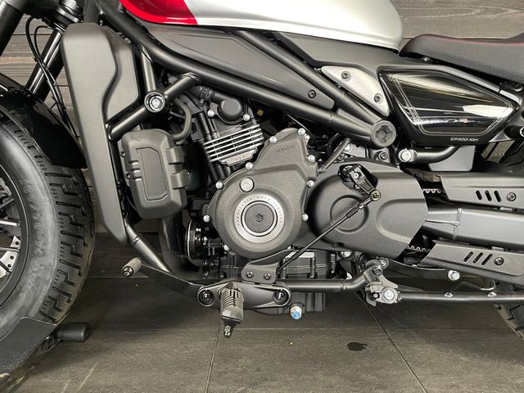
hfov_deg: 67.3
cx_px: 262
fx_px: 394
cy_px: 196
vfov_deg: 53.1
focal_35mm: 26
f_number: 1.6
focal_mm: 4.2
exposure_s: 1/33
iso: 500
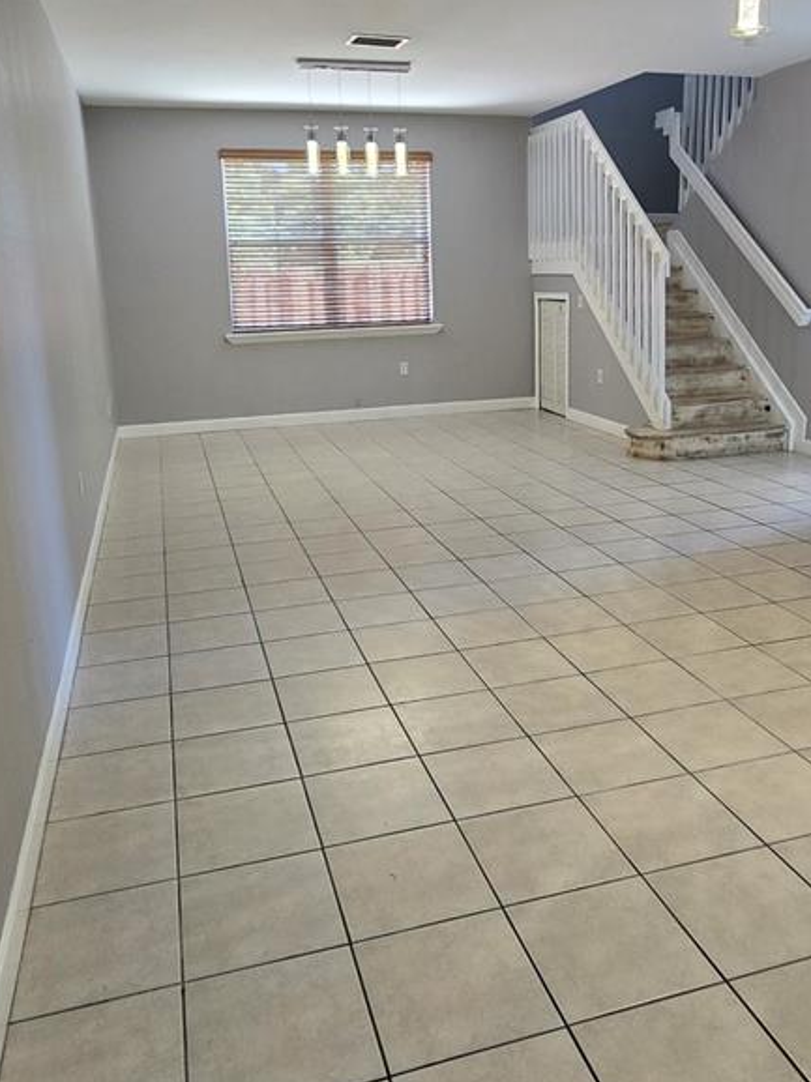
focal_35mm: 27
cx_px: 457
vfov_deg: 65.2
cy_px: 487
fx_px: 844
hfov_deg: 51.2
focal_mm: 2.2
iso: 125
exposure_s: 1/60
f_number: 2.2
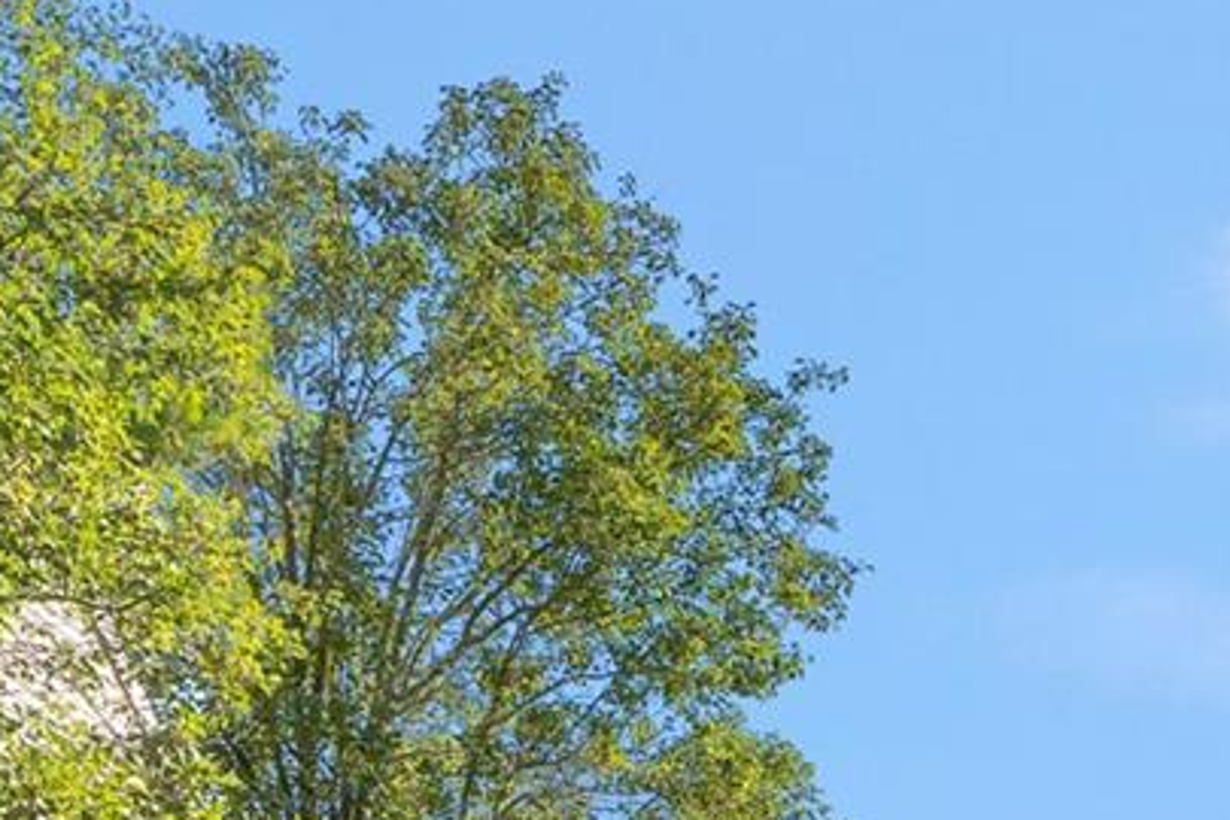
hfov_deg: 21.3
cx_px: 1631
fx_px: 2938
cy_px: 1474
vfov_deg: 14.1
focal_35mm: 86
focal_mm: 17
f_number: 6.3
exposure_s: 1/125
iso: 80
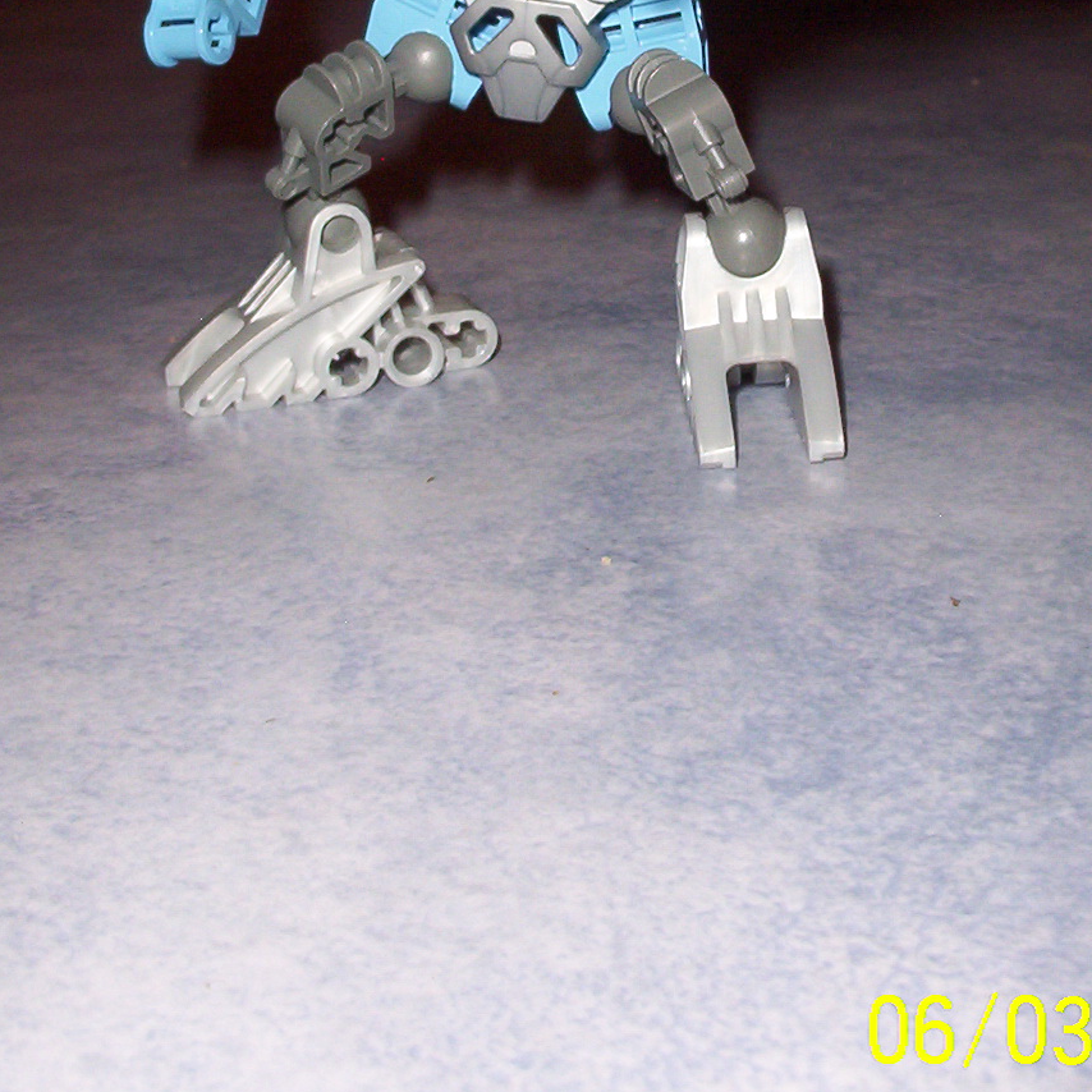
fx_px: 2356
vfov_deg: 25.4
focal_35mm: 66
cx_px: 693
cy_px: 128
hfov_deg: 26.0
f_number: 4.5
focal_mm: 6
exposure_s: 1/30
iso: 140
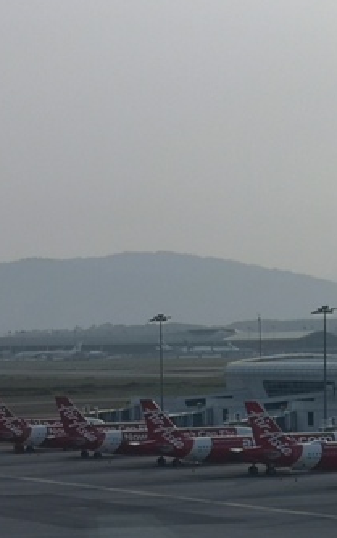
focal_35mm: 193
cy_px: 269
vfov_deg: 10.9
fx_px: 2834
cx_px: 501
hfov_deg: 6.7
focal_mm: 3.95
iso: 50
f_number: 1.8
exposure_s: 1/1786
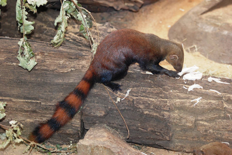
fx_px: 794
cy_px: 78
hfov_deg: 16.6
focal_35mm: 123
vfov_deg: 11.2
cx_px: 116
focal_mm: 82
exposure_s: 1/60
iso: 1000
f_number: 5
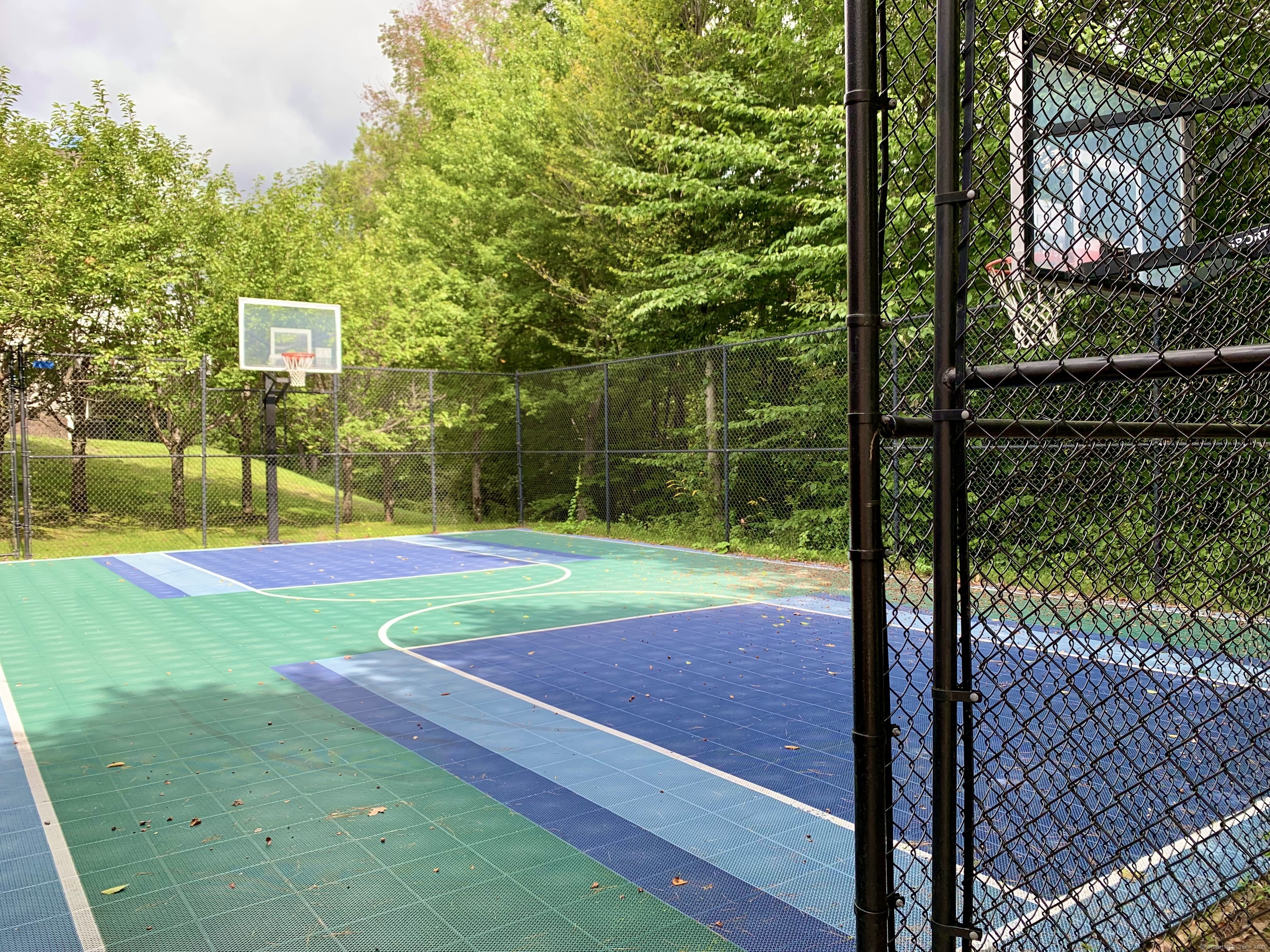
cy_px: 476
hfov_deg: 67.3
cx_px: 635
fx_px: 954
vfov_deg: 53.1
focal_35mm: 26
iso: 25
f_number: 1.8
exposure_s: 1/415
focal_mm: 4.25
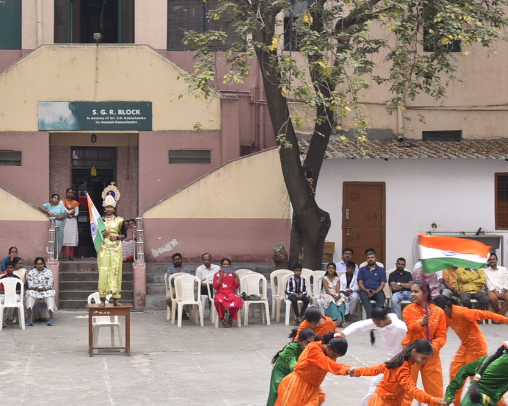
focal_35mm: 98
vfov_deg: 15.7
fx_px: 1473
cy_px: 230
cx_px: 116
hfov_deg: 19.4
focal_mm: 34
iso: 320
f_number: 5
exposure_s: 1/125
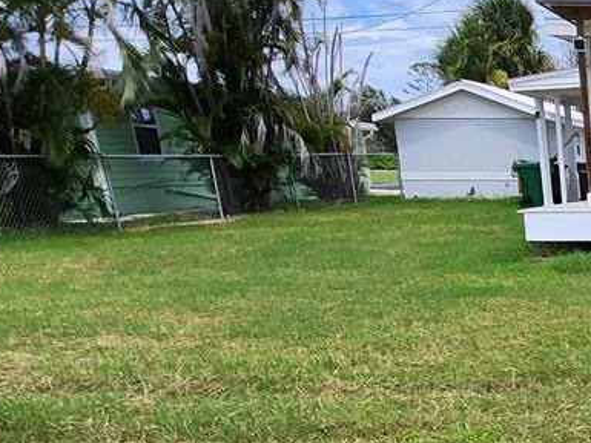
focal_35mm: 54
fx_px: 922
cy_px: 533
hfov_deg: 27.9
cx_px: 812
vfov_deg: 24.5
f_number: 2.2
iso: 32
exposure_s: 1/1361
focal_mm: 1.74
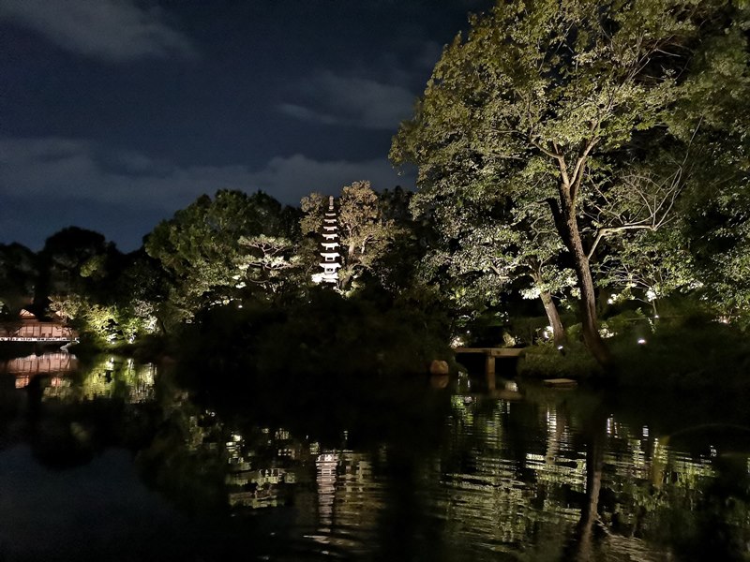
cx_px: 375
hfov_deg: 65.3
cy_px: 281
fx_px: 585
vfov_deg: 51.4
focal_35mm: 27
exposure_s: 1/17.1
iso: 5000
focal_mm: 3.95
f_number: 1.8
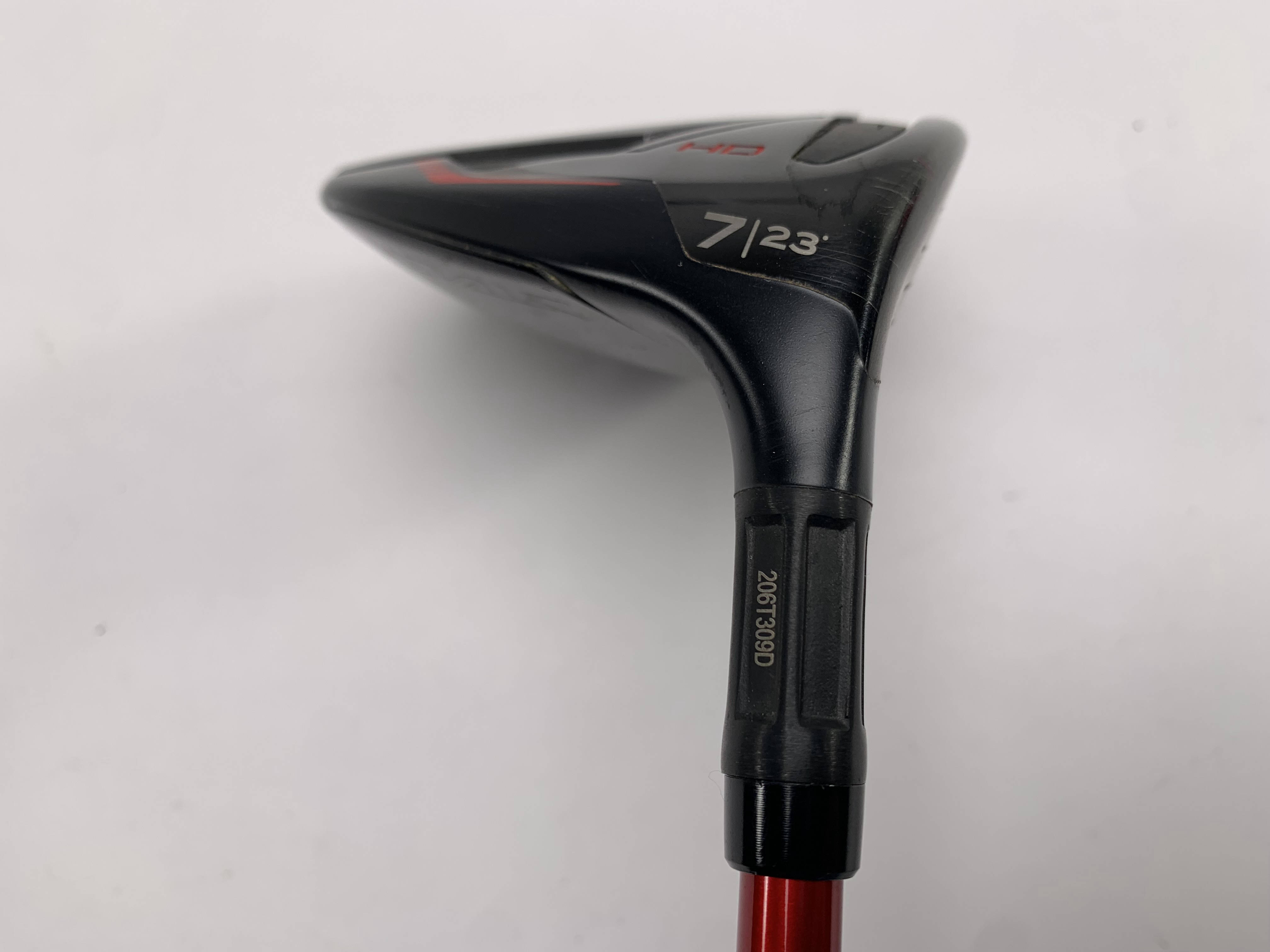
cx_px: 635
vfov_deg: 53.1
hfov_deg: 67.3
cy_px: 476
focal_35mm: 26
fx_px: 954
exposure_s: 1/158
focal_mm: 4.25
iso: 25
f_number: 1.8
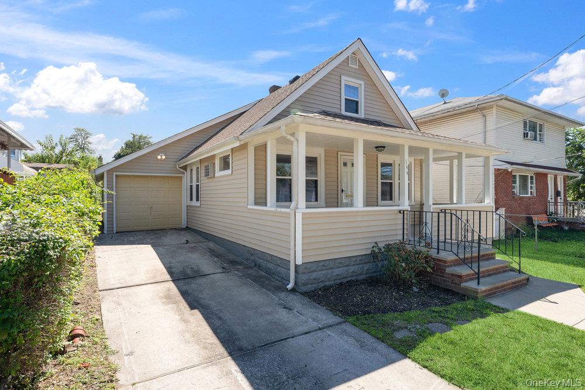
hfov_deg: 87.8
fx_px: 304
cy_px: 195
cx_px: 292
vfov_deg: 65.4
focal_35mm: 19
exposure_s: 1/80
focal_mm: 18.7
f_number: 11
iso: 100
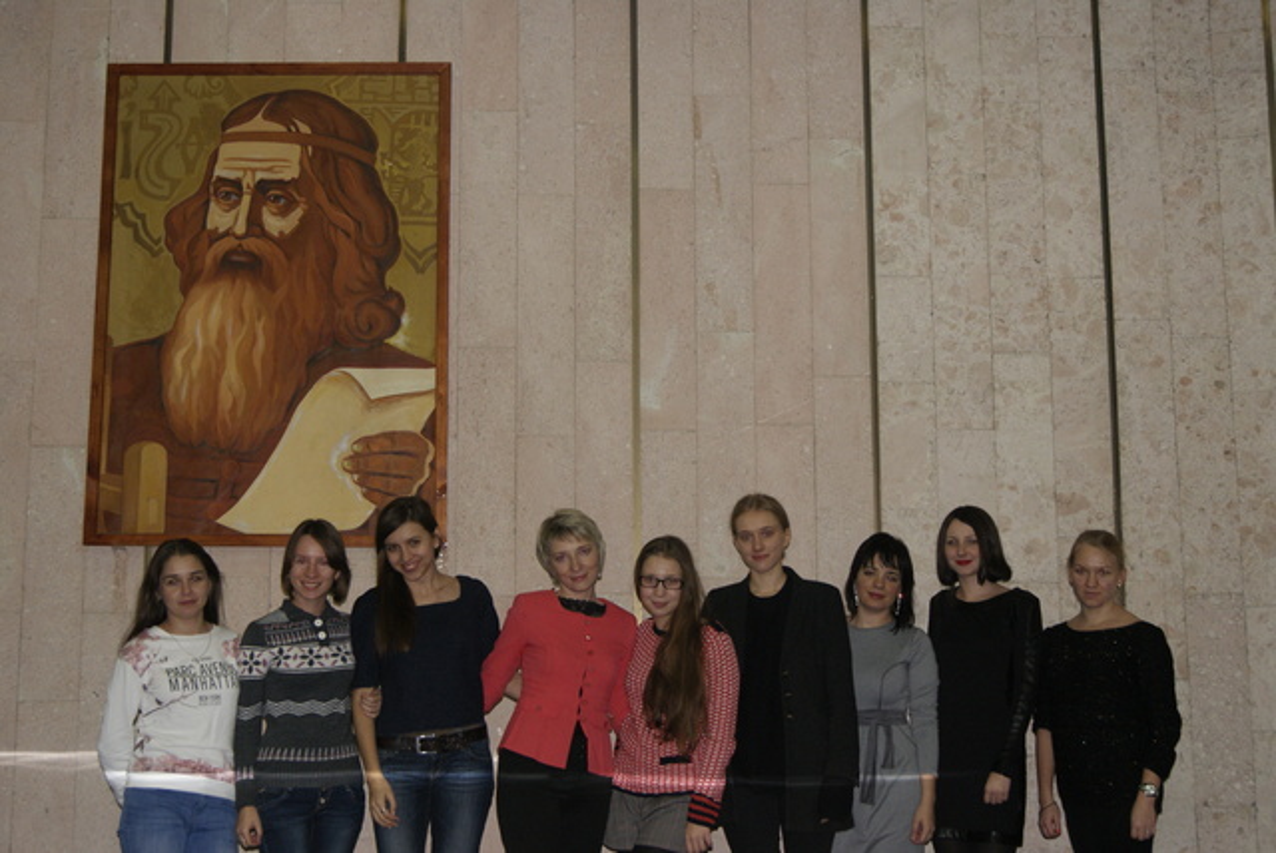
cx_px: 638
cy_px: 426
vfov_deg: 25.8
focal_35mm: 52
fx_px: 1862
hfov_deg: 37.8
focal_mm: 35
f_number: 5.6
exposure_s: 1/60
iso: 400
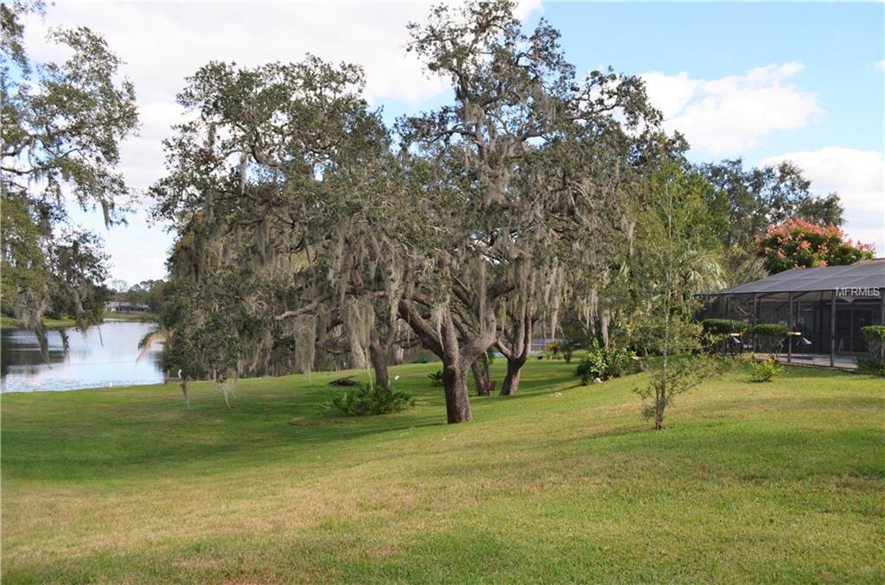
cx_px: 442
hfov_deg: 67.5
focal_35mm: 27
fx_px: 662
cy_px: 292
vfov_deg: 47.7
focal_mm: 18
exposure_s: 1/200
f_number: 5.6
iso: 100
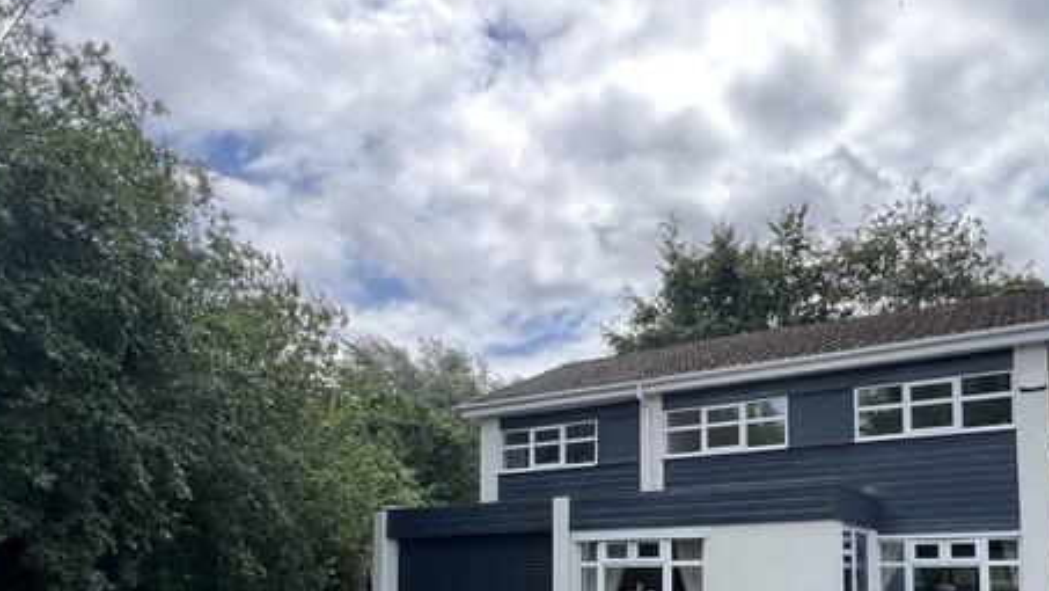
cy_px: 528
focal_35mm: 25
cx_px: 674
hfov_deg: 72.4
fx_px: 696
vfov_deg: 42.3
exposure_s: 1/903
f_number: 1.8
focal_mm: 1.57
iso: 32
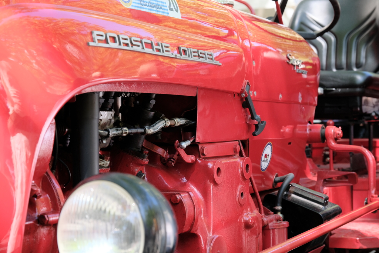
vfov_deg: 18.4
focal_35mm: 74
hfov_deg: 27.3
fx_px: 779
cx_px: 190
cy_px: 126
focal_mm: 49
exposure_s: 1/150
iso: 640
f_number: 5.6
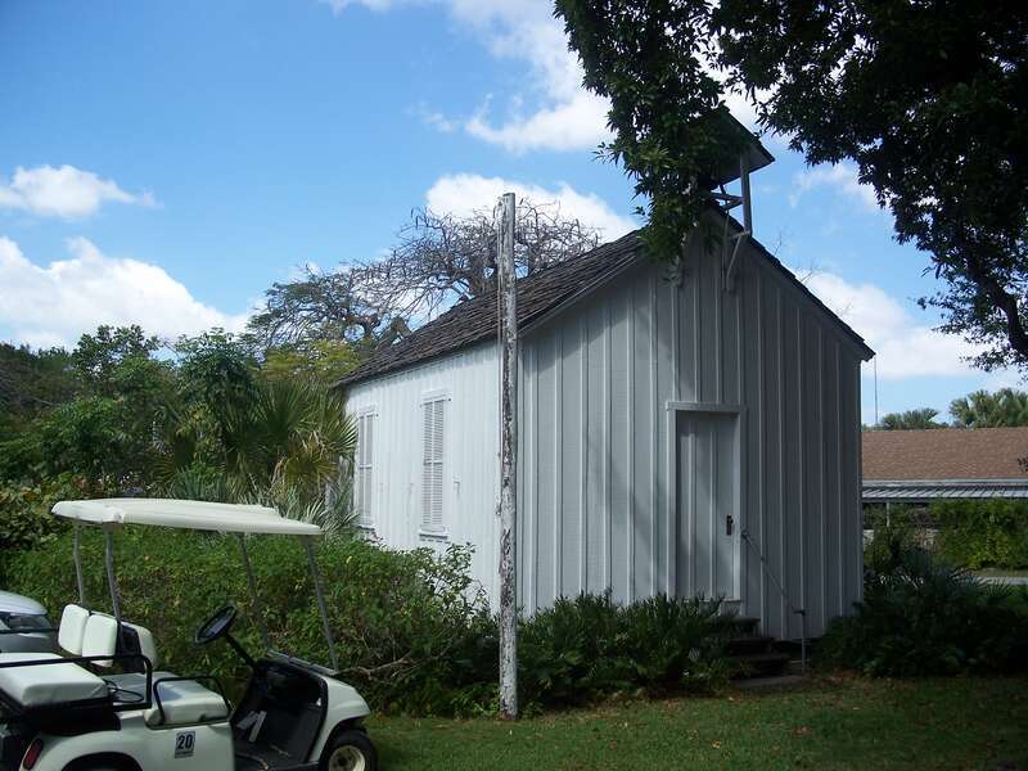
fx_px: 1099
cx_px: 514
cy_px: 386
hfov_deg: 50.1
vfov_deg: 38.7
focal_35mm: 37
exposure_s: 1/640
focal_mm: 7.8
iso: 64
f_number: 2.8
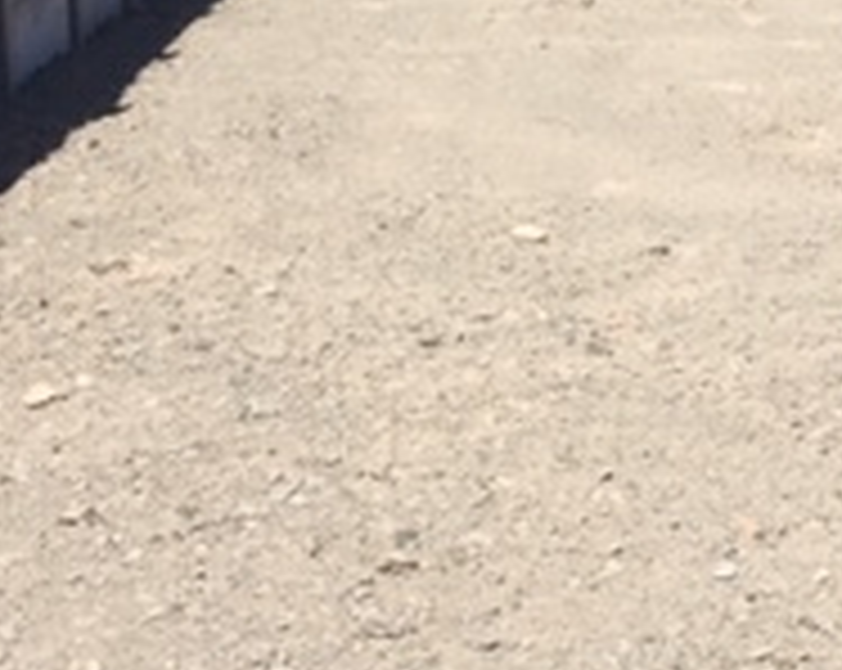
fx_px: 2413
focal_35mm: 97
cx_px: 901
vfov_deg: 15.4
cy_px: -58
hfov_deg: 19.1
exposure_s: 1/2639
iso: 32
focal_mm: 4.15
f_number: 2.2
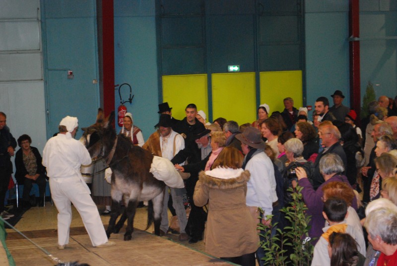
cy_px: 133
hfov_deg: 24.6
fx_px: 912
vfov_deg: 16.6
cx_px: 198
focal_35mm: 82
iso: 1600
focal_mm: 55
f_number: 5.6
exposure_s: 1/60
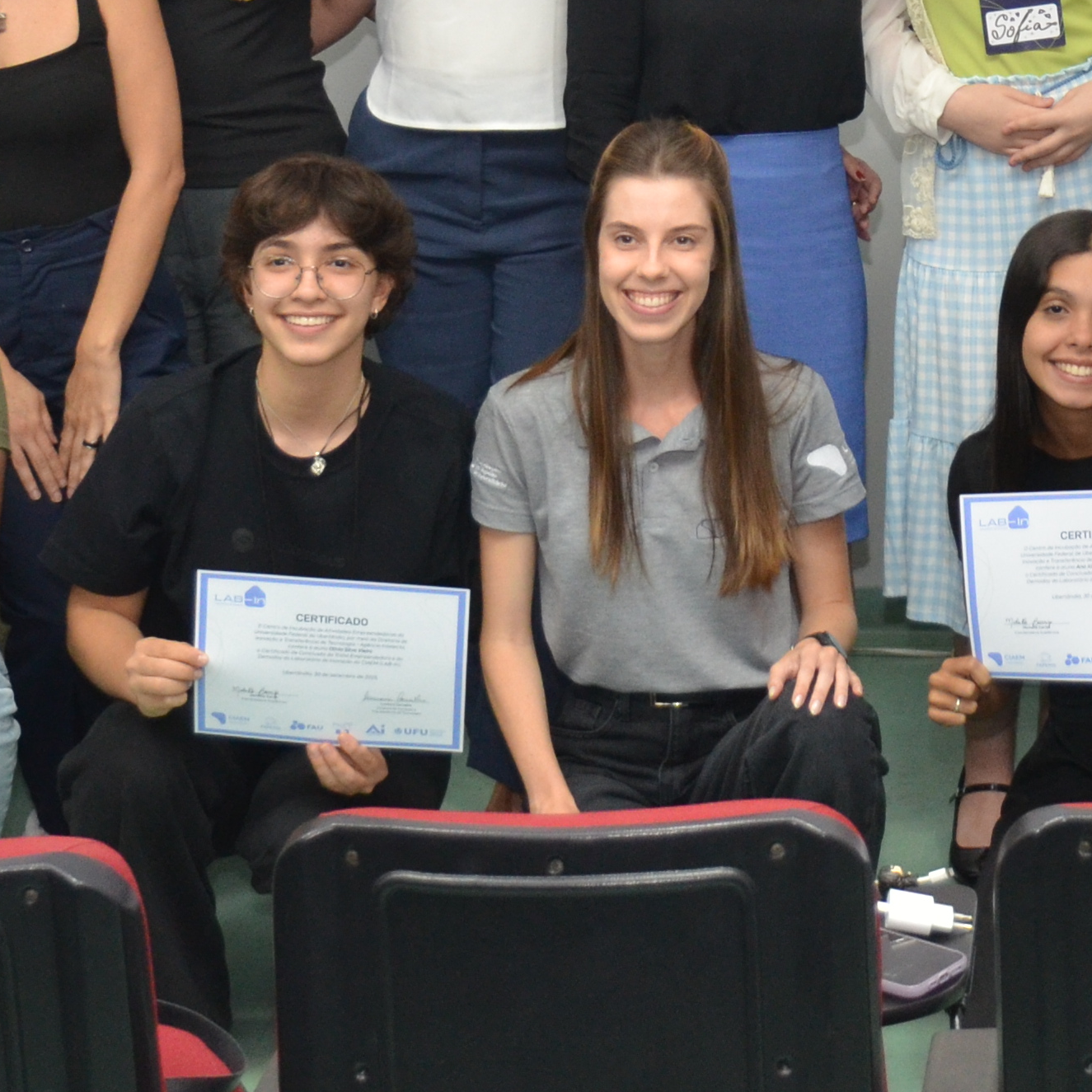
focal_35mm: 123
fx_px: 4390
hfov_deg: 14.0
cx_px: 1033
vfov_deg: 13.9
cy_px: -68
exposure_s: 1/60
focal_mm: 26
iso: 800
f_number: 4
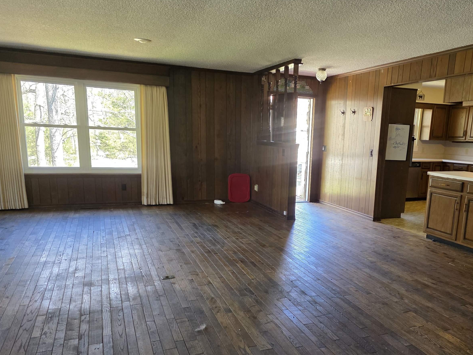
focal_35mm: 30
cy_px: 230
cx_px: 281
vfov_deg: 46.2
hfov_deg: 59.5
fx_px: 410
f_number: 1.7
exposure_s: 1/120
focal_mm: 6.3
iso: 400
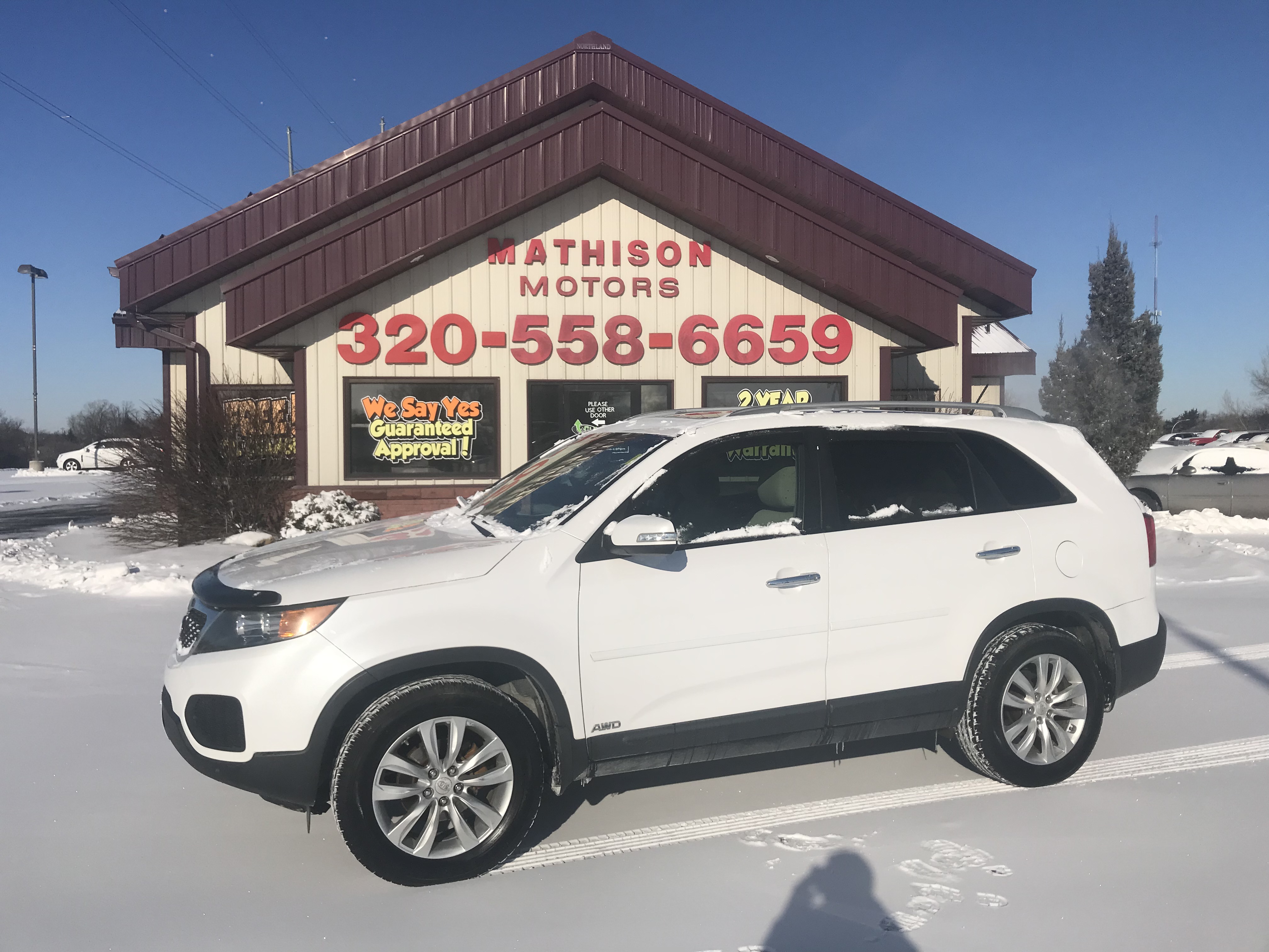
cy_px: 476
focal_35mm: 28
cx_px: 634
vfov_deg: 49.7
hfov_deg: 63.4
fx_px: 1026
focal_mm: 3.99
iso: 20
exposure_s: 1/6849
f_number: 1.8
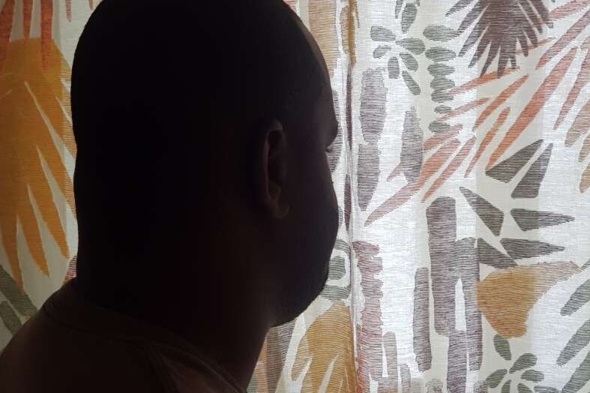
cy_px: 180
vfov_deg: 24.6
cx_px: 294
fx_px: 901
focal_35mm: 55
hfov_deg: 36.3
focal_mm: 6
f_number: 2.4
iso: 160
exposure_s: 1/30
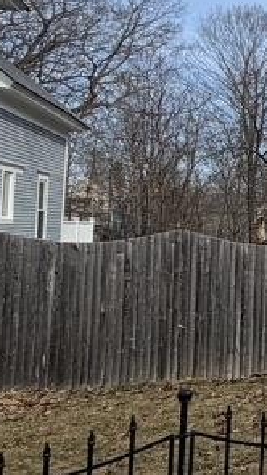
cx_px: 645
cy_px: 221
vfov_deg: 39.1
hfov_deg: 14.5
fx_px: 667
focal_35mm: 53
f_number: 2.2
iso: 20
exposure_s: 1/789
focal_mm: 2.22
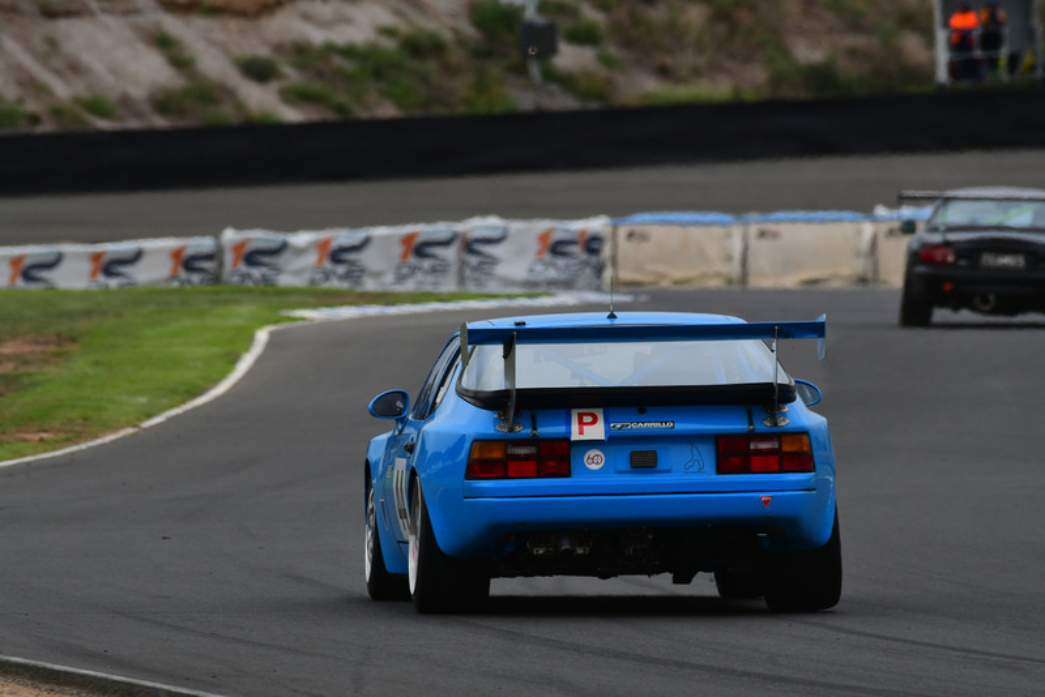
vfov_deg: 1.9
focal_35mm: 720
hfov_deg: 2.9
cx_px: 522
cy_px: 348
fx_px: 20906
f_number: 10
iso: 320
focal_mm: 480
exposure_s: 1/640
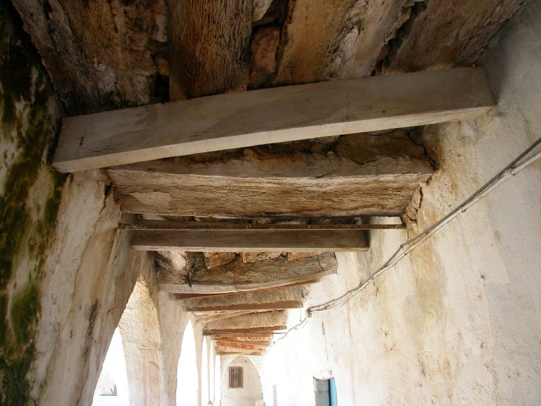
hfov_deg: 49.0
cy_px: 203
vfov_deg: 37.7
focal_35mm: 38
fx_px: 594
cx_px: 270
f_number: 2.6
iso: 100
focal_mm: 7.85
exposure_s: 1/51.8
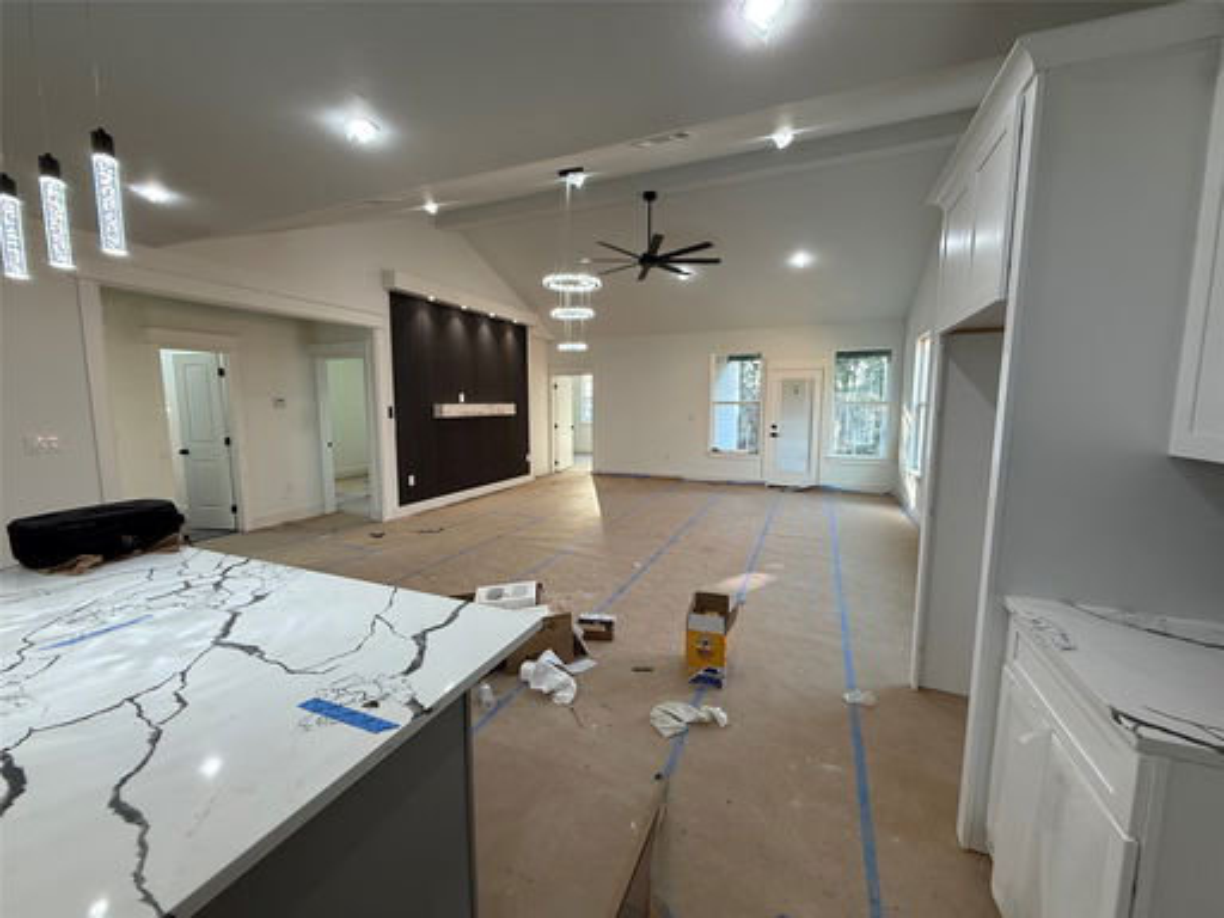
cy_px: 459
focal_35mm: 14
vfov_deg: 85.7
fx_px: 495
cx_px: 612
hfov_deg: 102.1
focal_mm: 2.22
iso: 160
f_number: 2.2
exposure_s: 1/120
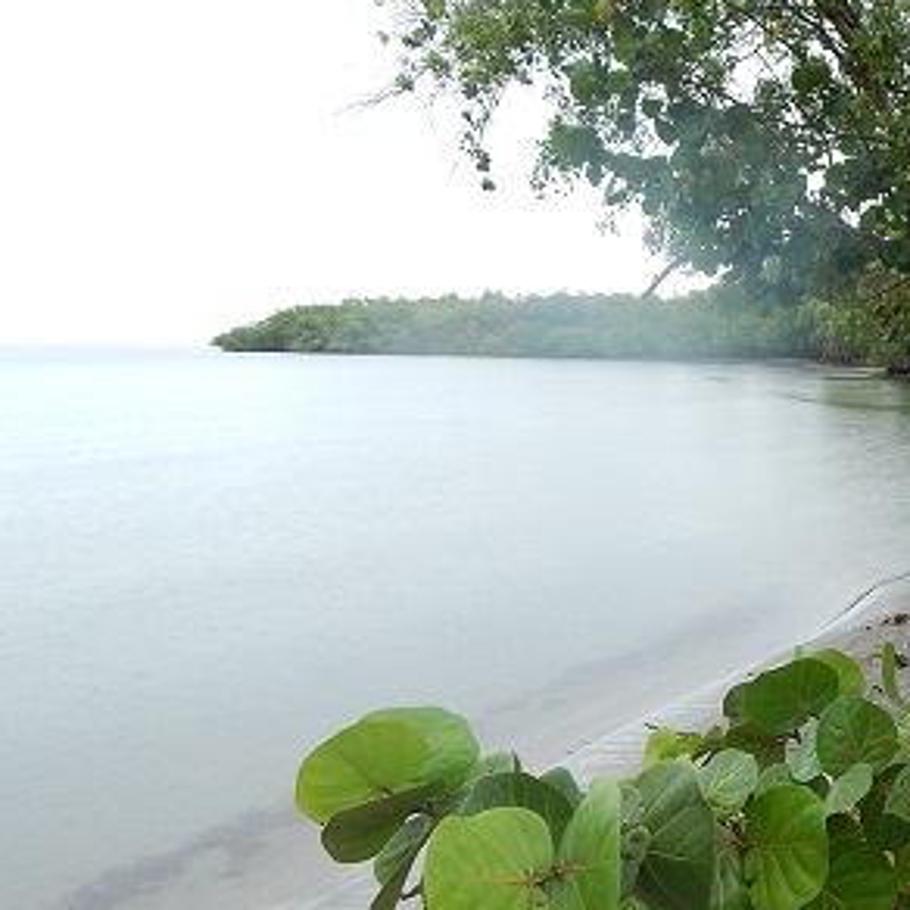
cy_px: 489
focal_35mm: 40
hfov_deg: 37.1
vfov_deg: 41.8
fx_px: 1190
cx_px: 929
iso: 125
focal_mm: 4
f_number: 3
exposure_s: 1/640
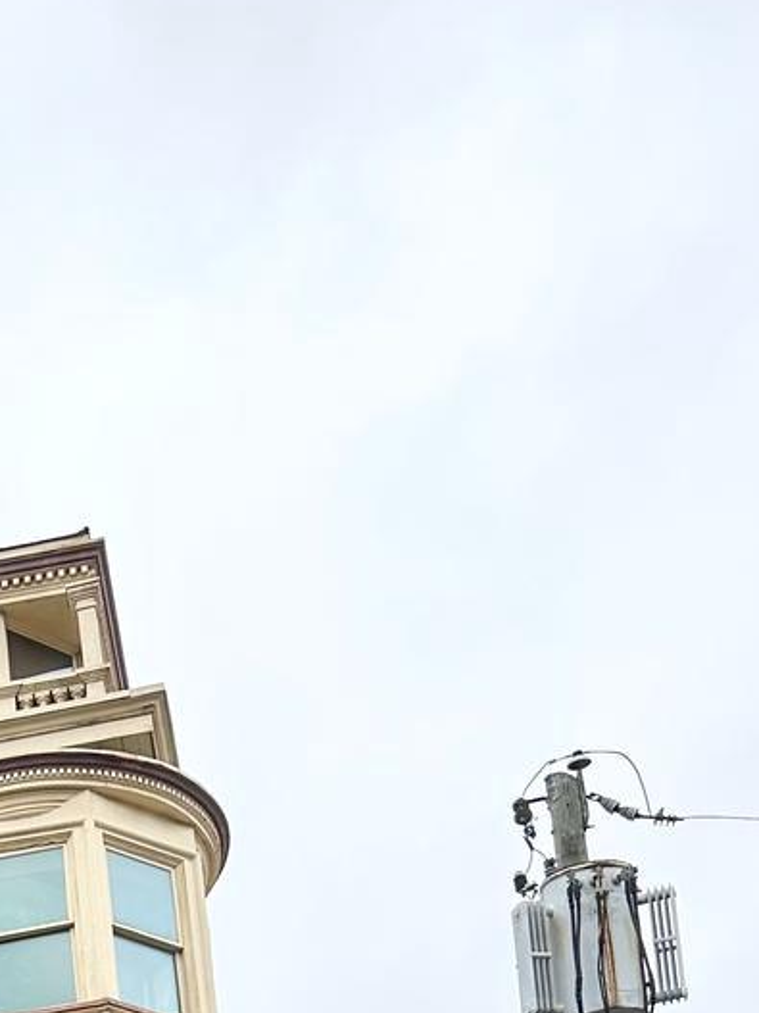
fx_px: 2047
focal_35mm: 70
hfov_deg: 19.0
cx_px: -307
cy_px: 1421
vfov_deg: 23.5
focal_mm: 6.86
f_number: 1.78
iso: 80
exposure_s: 1/2110
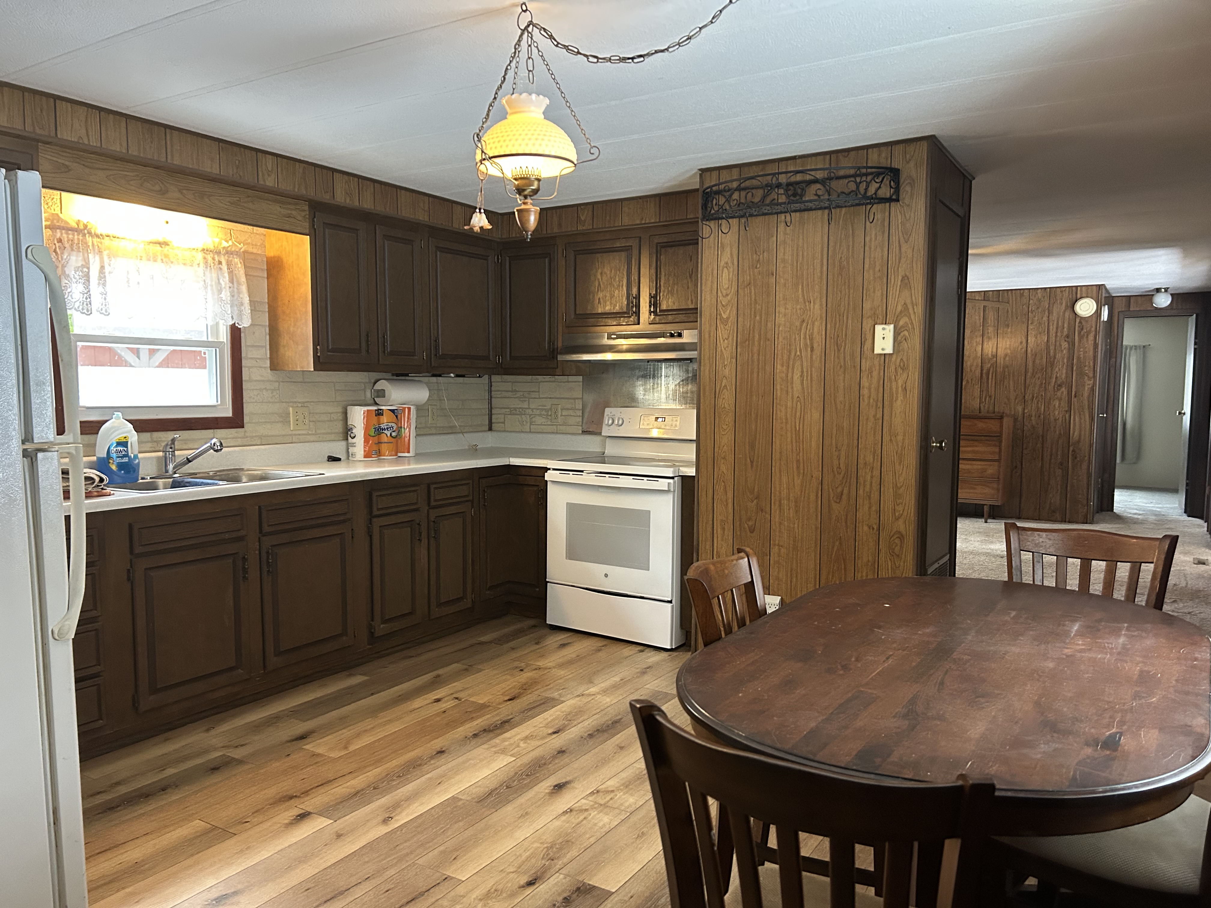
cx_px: 606
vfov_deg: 53.1
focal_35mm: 26
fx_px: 910
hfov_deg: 67.3
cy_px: 454
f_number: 1.5
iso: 400
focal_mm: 5.7
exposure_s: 1/60
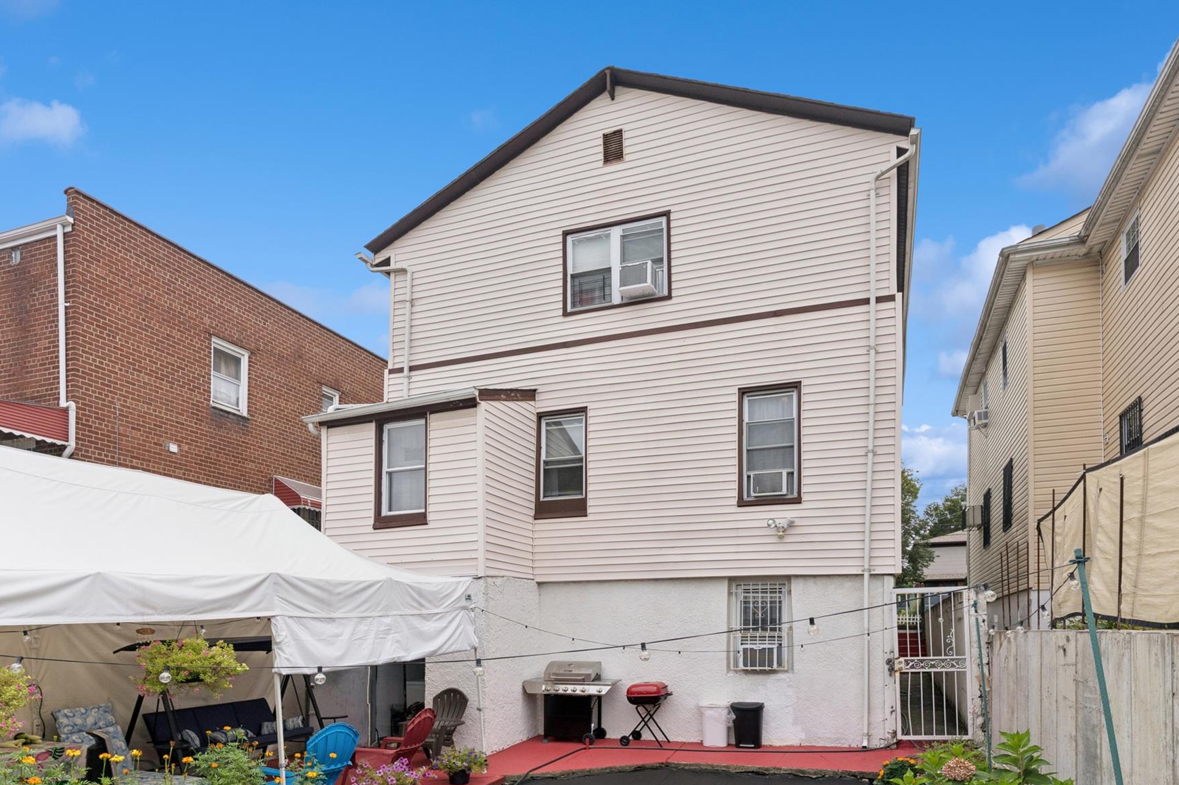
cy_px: 361
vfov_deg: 61.8
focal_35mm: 20
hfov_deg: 83.8
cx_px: 637
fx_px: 655
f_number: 8
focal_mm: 17
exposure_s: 1/1600
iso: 400
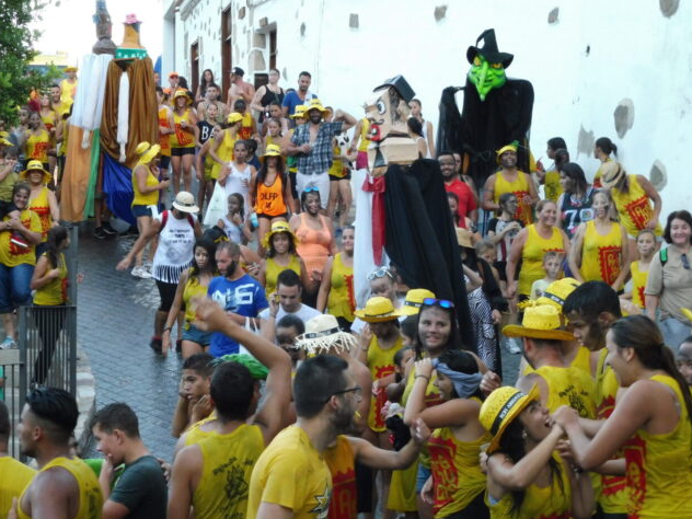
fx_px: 1699
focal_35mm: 85
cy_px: 253
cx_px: 284
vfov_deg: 17.4
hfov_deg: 23.0
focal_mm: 12.5
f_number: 5
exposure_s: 1/60
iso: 400
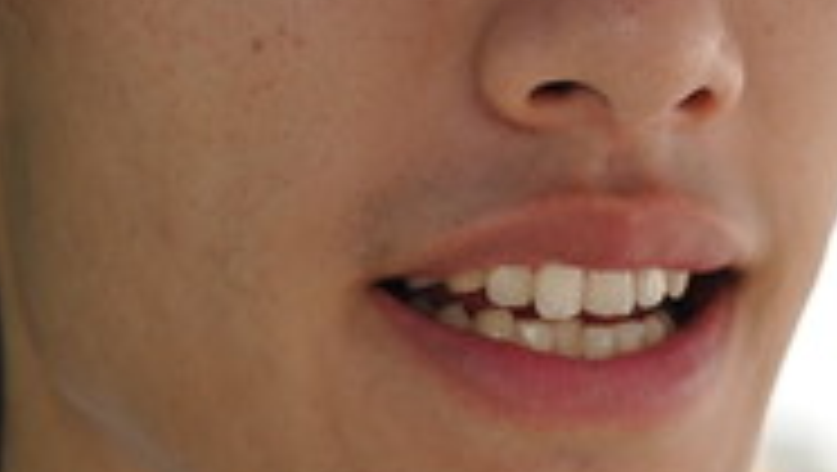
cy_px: 36
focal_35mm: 223
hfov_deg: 9.6
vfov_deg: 5.5
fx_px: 4954
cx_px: 608
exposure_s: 1/500
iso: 400
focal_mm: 55
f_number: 4
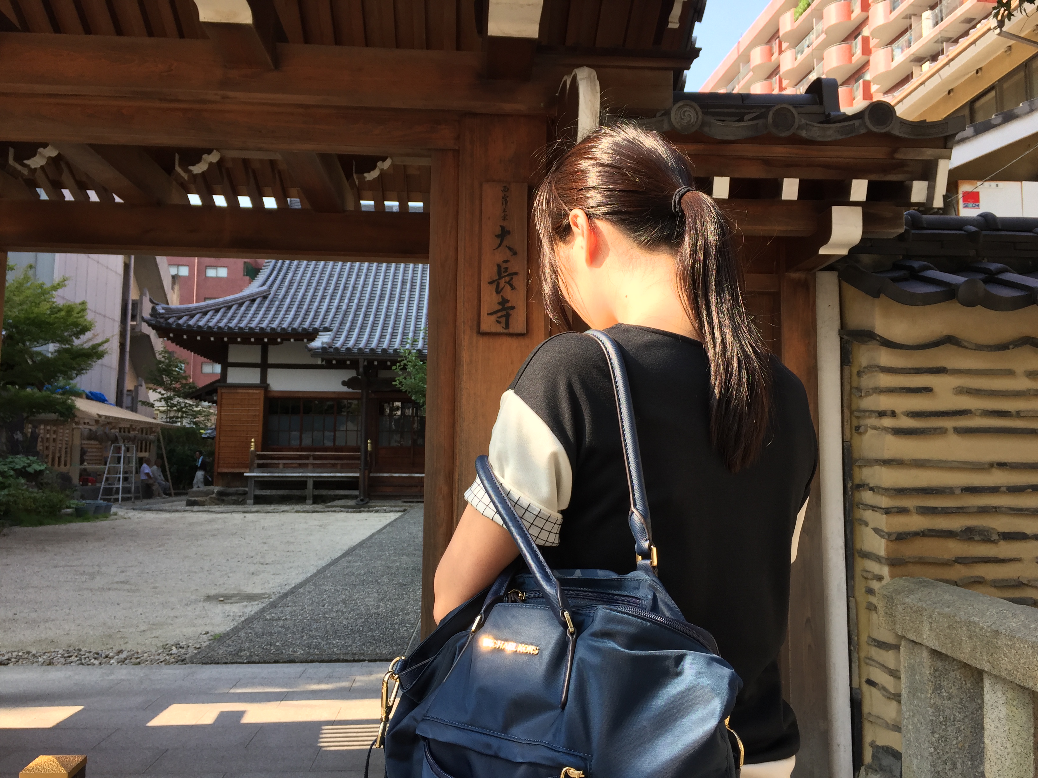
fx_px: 870
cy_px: 389
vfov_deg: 48.2
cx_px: 519
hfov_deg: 61.7
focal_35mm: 29
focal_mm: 4.15
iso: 32
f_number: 2.2
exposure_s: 1/347
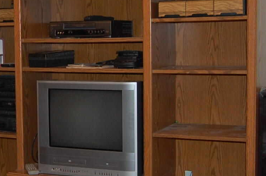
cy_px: 81
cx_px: 55
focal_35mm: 81
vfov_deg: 16.8
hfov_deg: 24.7
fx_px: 598
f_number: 3.5
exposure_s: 1/60
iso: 400
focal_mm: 18
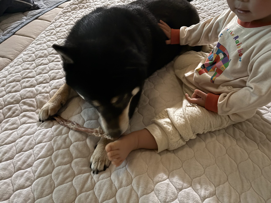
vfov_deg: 53.1
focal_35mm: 26
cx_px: 136
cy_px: 102
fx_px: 204
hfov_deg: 67.3
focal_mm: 5.96
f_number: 1.6
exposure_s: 1/23
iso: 1250
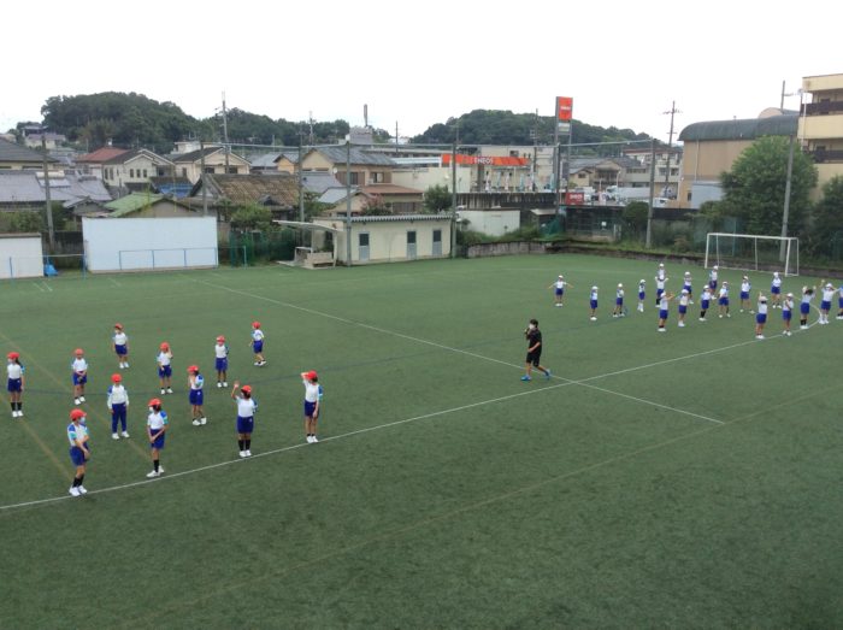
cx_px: 422
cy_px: 315
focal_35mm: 32
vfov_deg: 44.1
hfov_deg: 56.9
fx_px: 778
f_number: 2.4
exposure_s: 1/298
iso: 32
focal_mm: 3.3
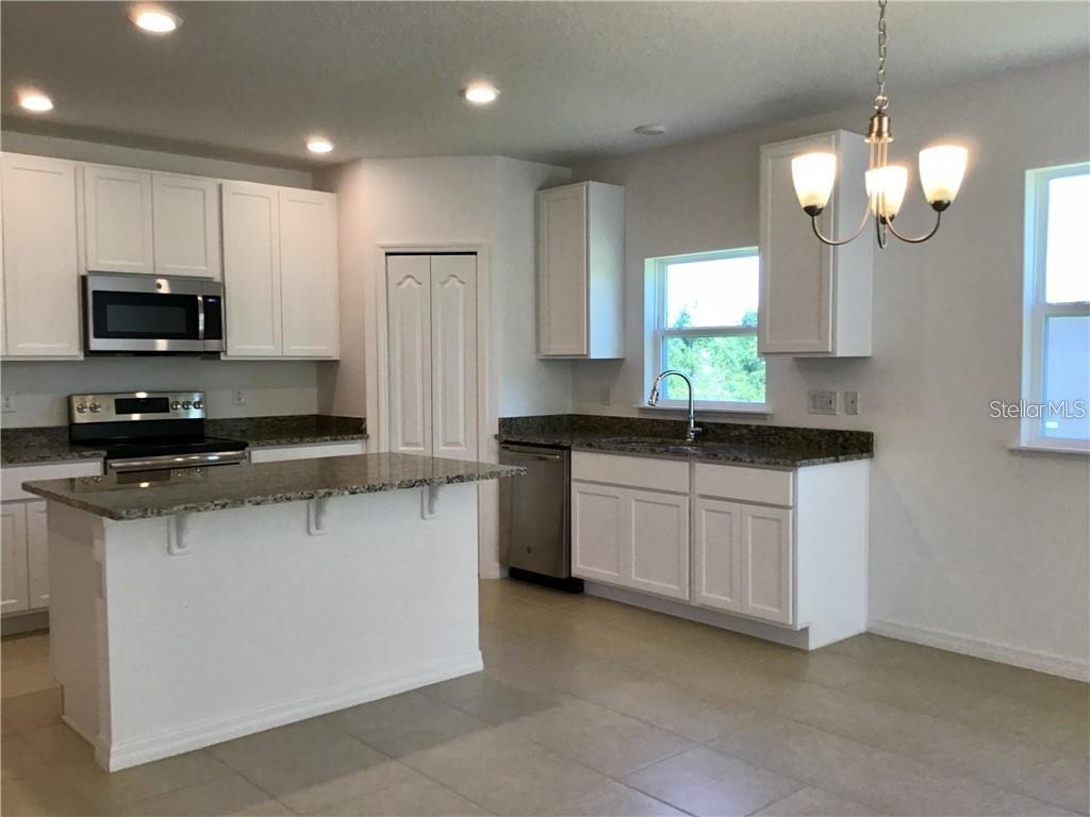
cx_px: 545
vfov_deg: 45.4
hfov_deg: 58.4
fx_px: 976
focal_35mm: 31
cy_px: 408
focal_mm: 3.3
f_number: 2.4
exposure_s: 1/40
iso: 25
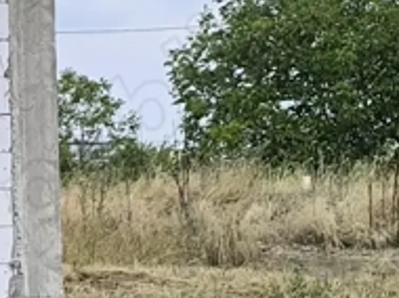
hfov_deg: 10.1
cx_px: -512
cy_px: 97
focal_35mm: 174
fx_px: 2003
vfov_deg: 8.5
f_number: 1.65
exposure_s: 1/957
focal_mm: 6.14
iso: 50
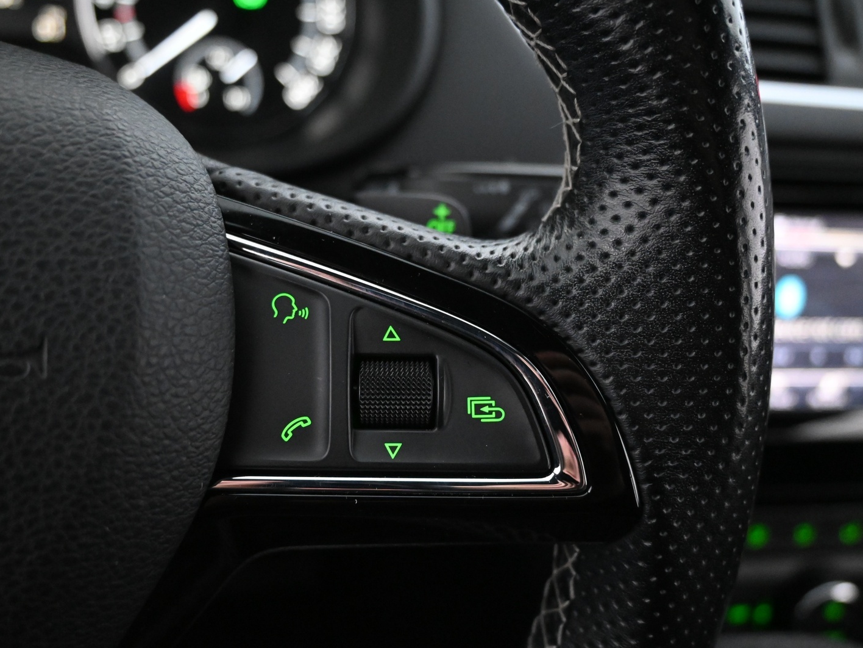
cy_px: 325
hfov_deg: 55.2
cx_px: 382
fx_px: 823
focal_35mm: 33
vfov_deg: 42.9
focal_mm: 20
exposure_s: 1/30
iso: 5600
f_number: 3.8
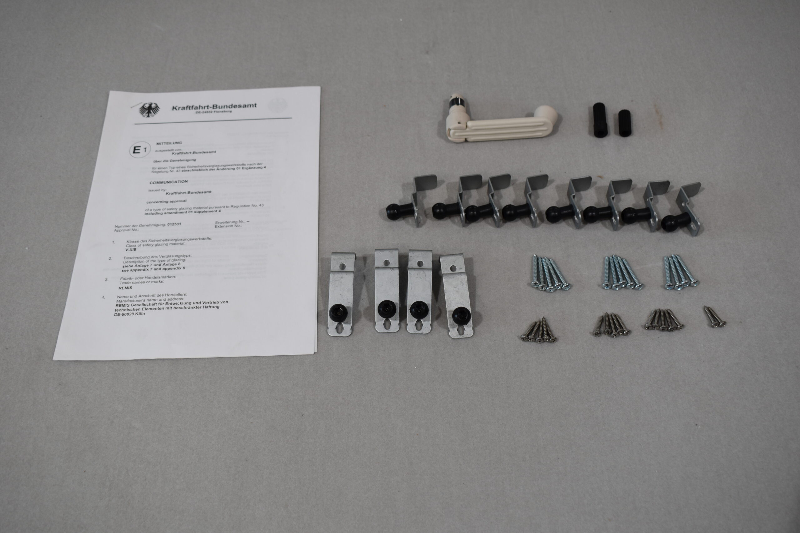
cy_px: 266
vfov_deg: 36.9
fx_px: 800
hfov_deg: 53.1
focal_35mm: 36
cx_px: 400
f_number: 5.6
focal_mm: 24
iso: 250
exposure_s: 1/125
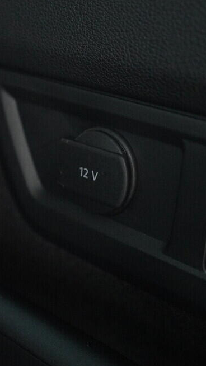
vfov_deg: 35.4
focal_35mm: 59
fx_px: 573
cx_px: 68
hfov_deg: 20.3
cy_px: 184
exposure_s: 1/320
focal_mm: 24
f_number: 2.8
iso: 6400
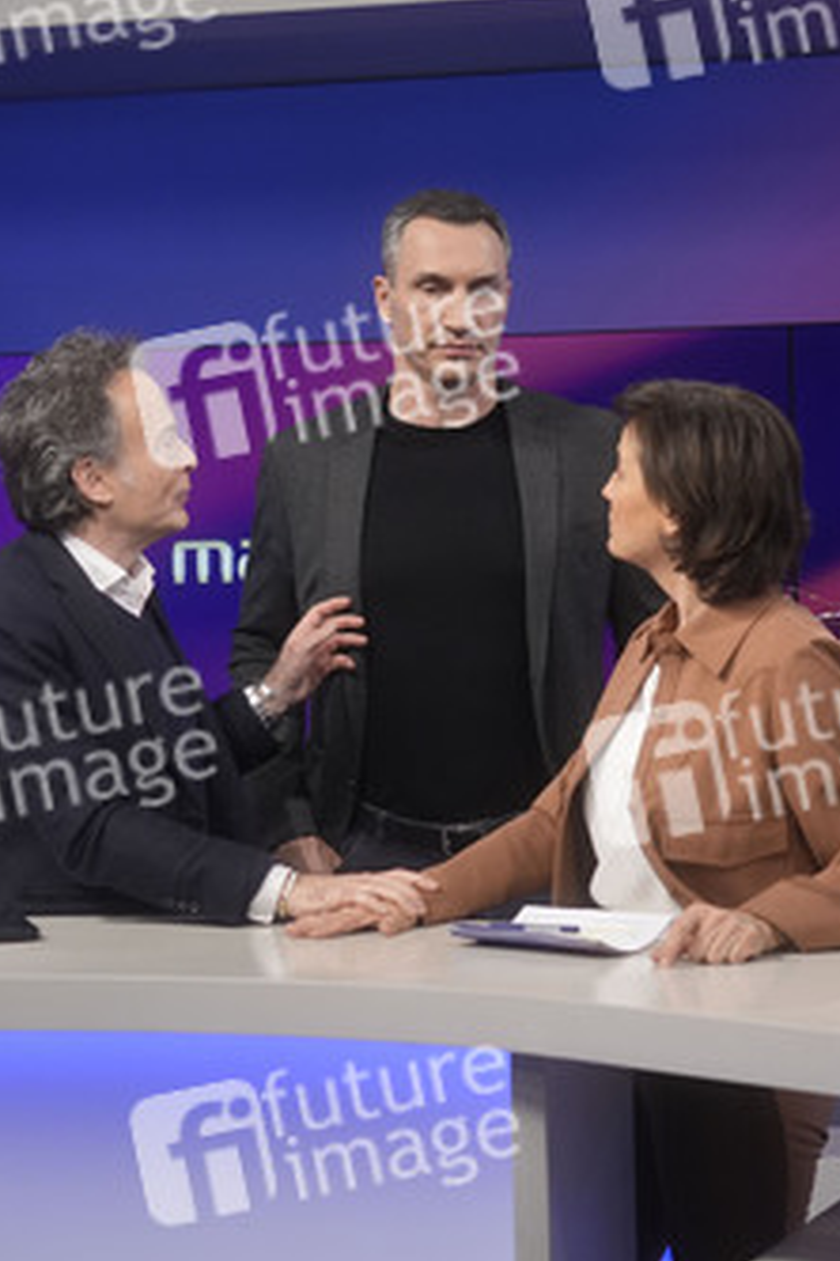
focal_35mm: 54
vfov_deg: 36.8
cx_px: 435
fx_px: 1890
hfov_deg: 25.1
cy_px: 568
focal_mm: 30
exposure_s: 1/200
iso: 640
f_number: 2.2
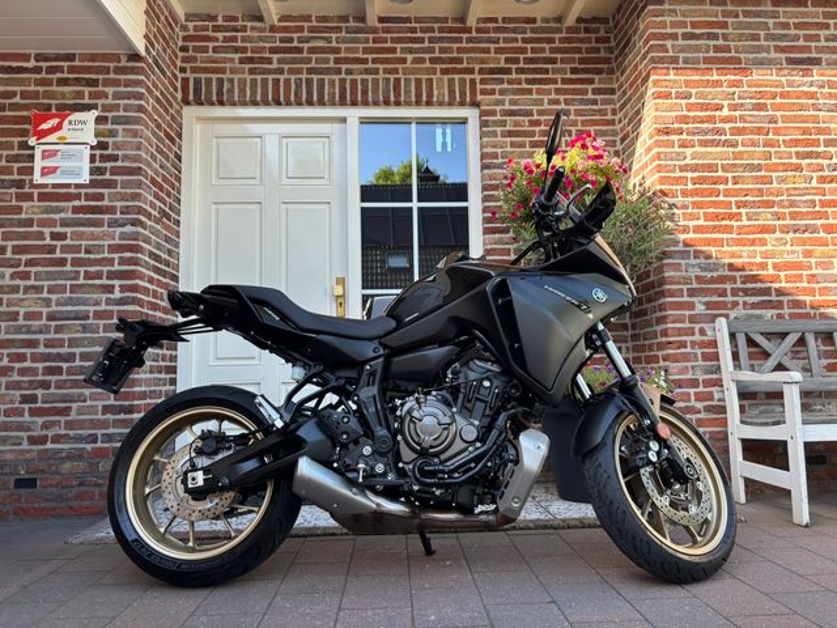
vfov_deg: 53.1
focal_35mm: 26
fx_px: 629
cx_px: 418
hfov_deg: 67.3
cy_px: 314
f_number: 1.6
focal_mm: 5.96
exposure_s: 1/198
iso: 50
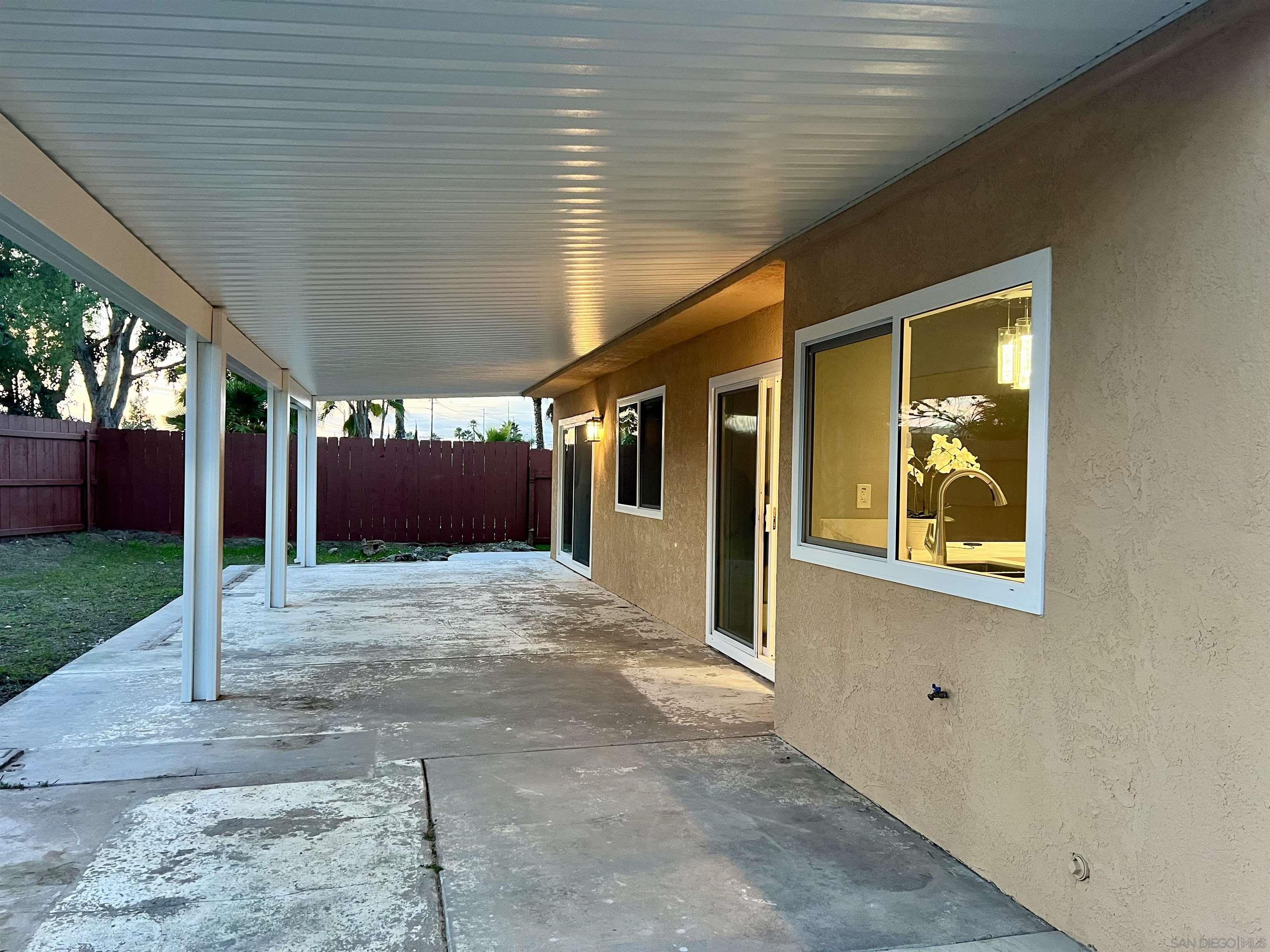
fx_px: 954
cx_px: 635
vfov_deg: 53.1
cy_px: 476
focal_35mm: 26
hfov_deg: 67.3
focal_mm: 5.7
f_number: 1.5
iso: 200
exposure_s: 1/60
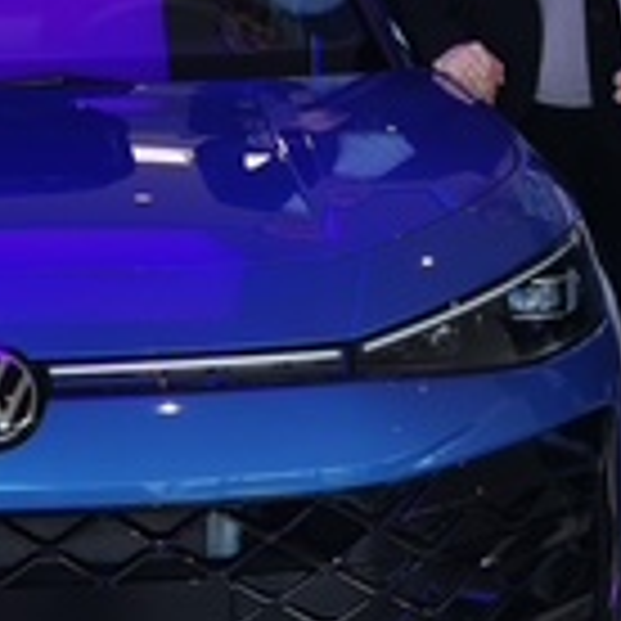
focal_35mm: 111
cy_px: 135
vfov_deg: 15.6
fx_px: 2253
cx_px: 99
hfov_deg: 15.6
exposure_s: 1/242
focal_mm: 5.56
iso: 50
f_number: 1.6
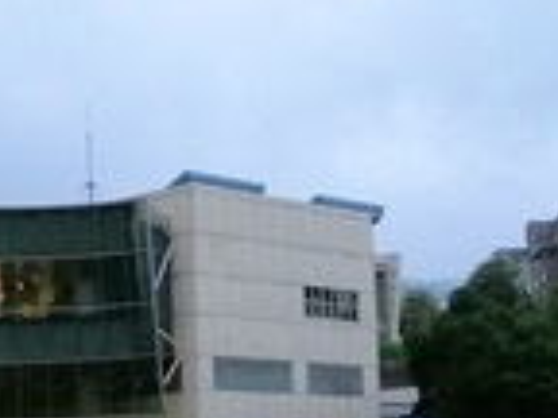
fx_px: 1741
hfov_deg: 18.2
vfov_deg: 13.6
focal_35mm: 108
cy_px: 329
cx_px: 318
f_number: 2.2
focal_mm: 3.81
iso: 200
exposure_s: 1/120
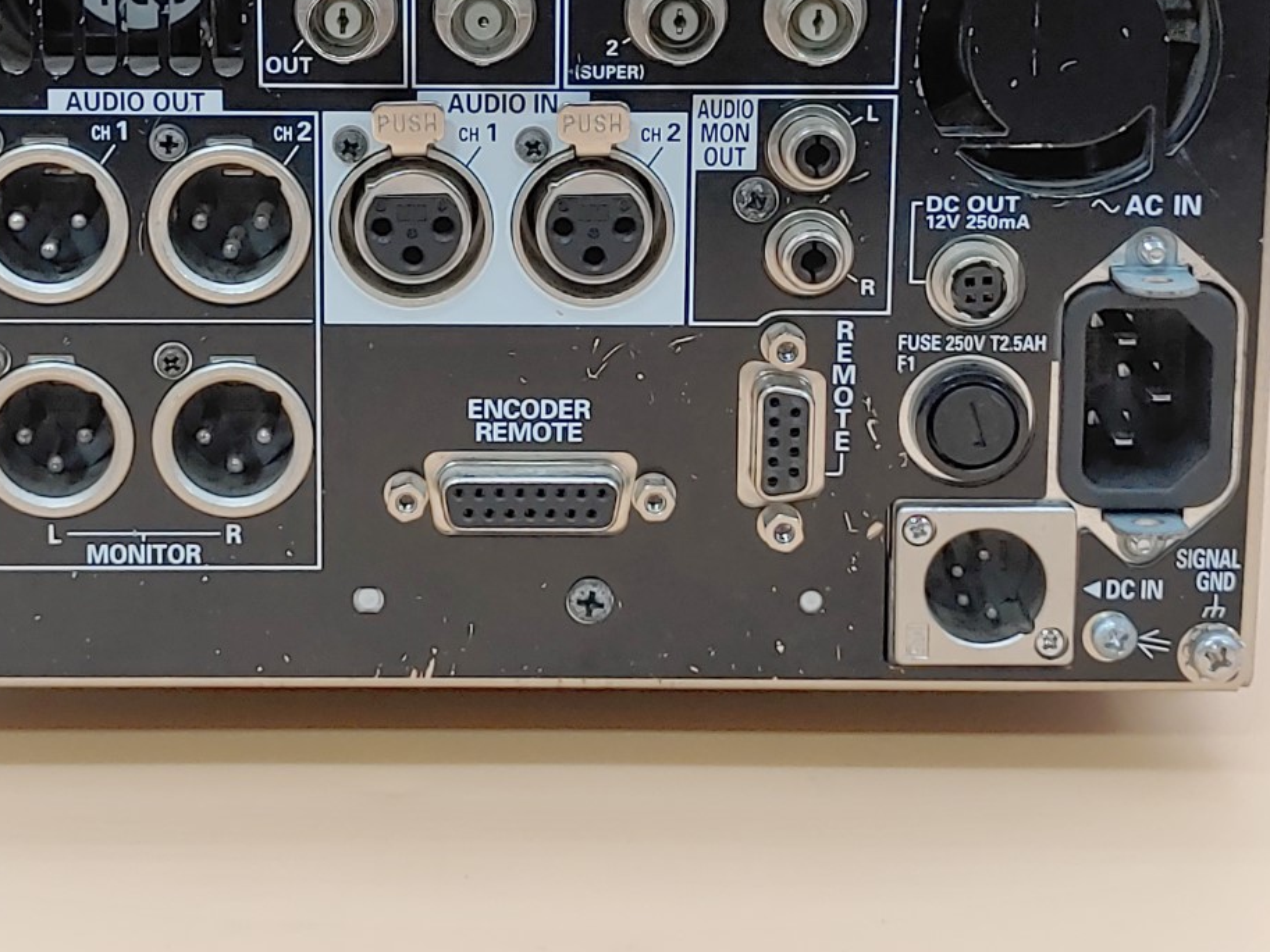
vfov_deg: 17.9
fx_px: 3009
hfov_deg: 23.8
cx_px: 519
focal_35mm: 82
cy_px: 224
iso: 50
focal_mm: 4.36
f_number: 1.8
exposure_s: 1/61
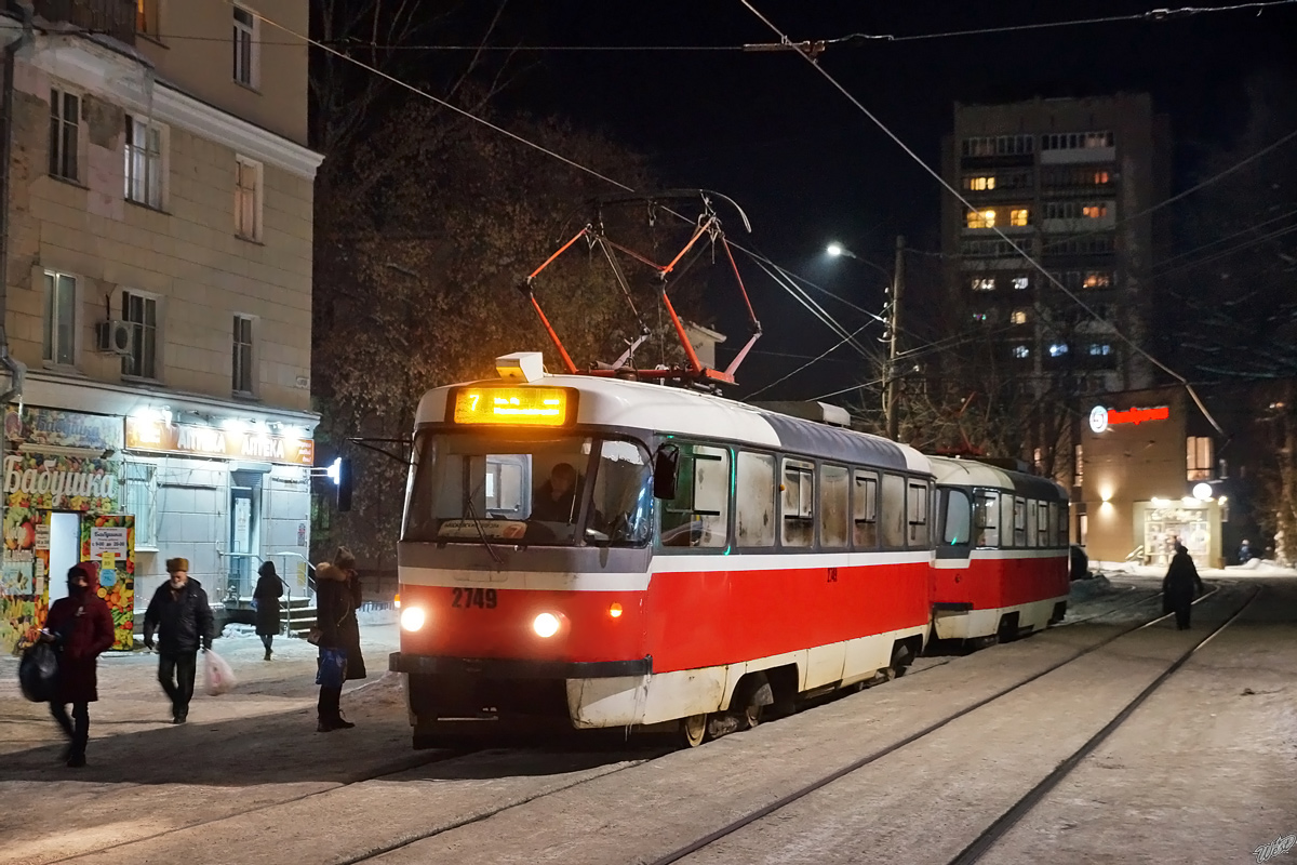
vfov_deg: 25.8
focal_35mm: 52
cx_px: 648
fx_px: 1891
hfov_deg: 37.9
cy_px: 432
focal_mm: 35
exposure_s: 1/15
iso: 800
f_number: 4.5
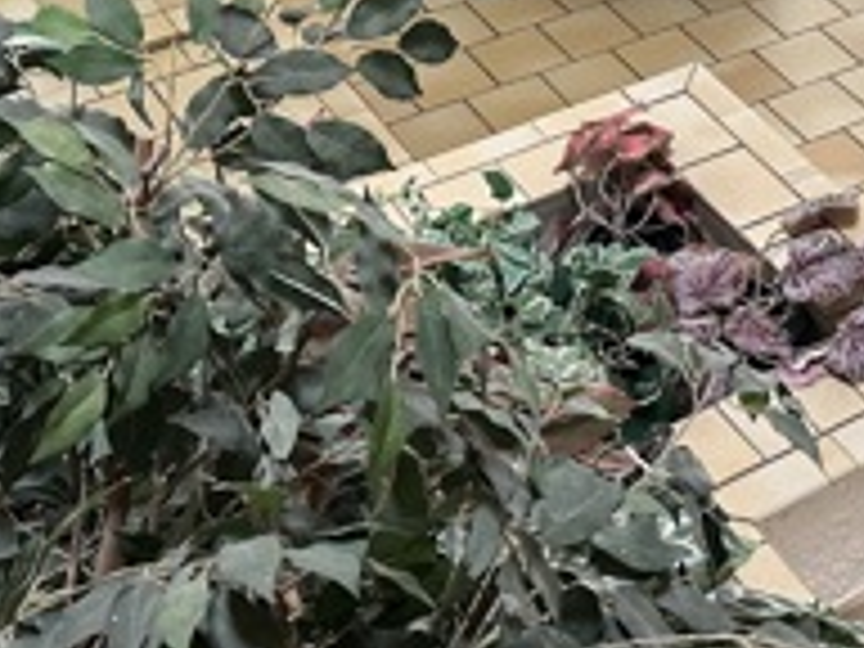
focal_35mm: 80
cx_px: 819
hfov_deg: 23.6
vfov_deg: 17.9
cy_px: -36
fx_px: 1997
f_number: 1.78
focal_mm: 6.86
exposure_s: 1/60
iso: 250
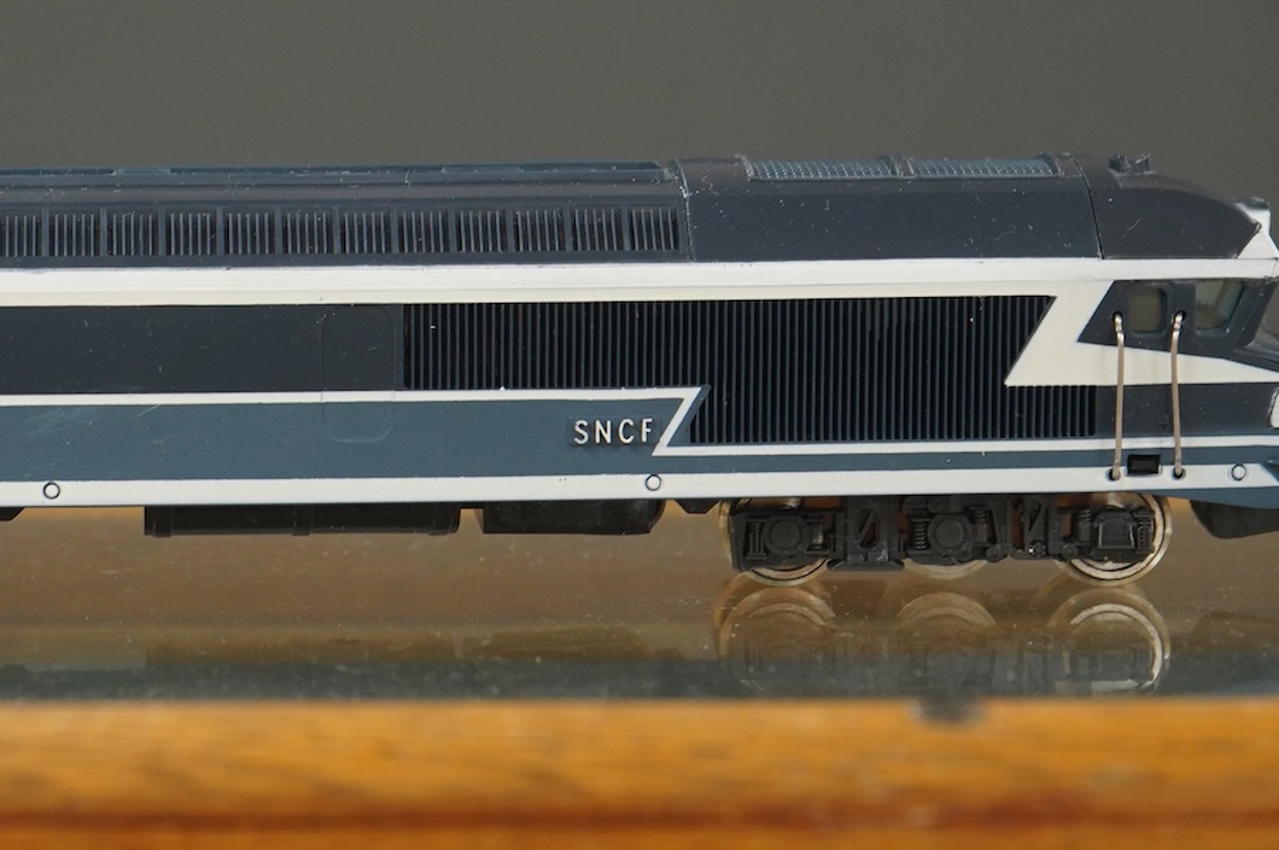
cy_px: 167
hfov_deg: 19.0
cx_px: 339
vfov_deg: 12.7
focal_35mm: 107
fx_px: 3797
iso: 2500
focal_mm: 56
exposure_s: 1/100
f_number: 6.3
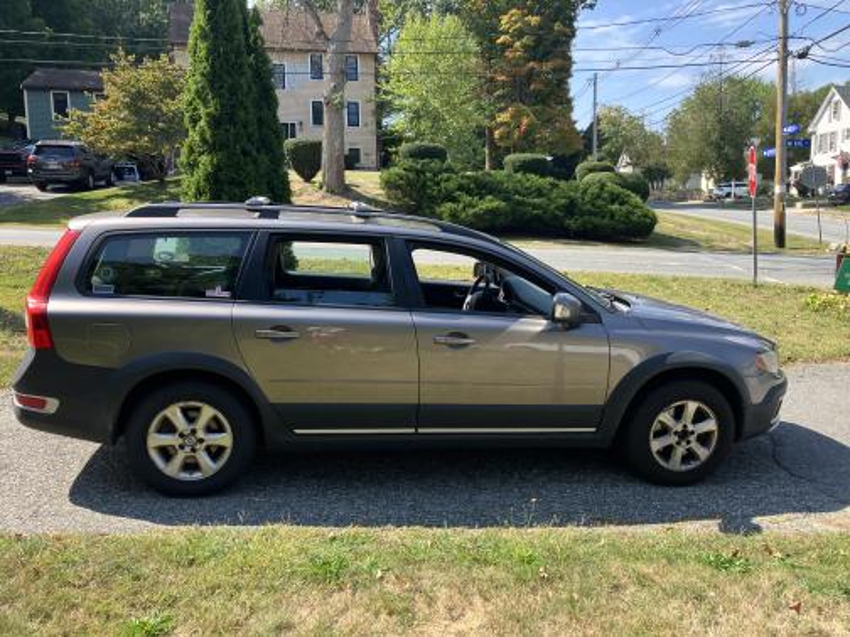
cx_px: 425
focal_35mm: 28
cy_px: 318
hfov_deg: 63.4
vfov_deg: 49.7
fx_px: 688
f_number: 1.8
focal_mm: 3.99
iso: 32
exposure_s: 1/471
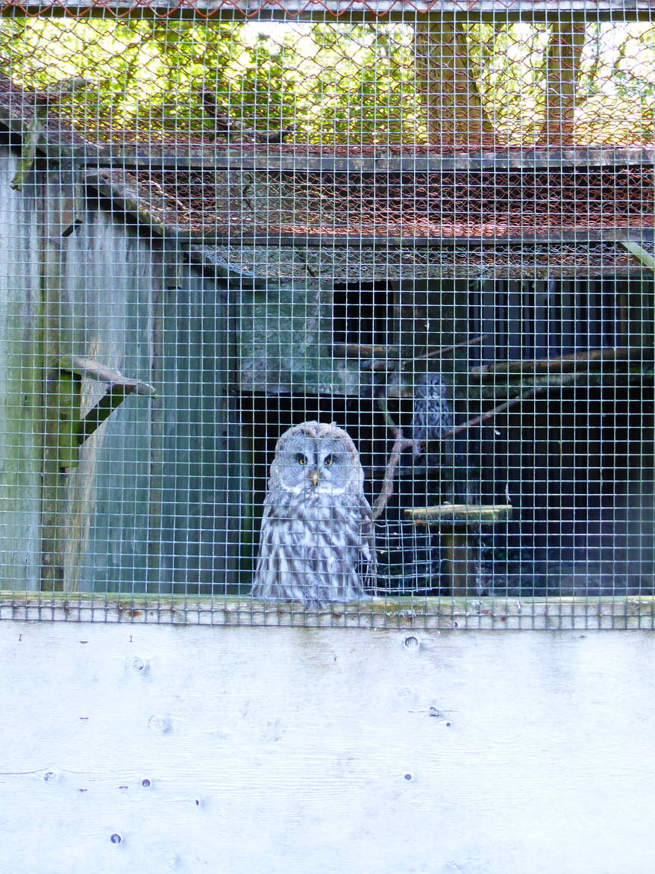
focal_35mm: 41
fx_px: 1035
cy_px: 427
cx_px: 490
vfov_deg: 45.8
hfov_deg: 34.4
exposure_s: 1/60
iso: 250
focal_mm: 5.4
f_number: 3.6
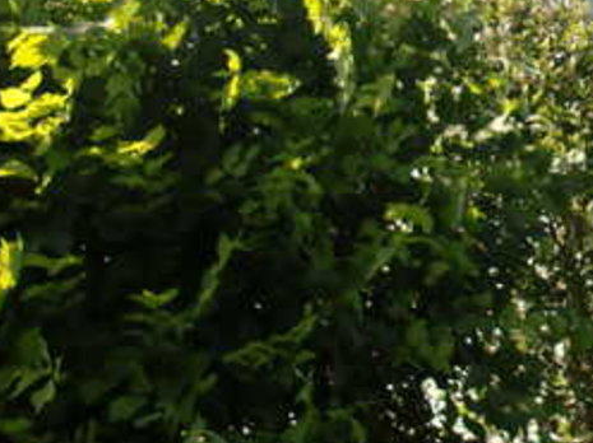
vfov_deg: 15.7
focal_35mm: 93
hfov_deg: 19.6
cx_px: 755
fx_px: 1592
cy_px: 79
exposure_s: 1/400
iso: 64
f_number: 2.8
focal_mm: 6.3
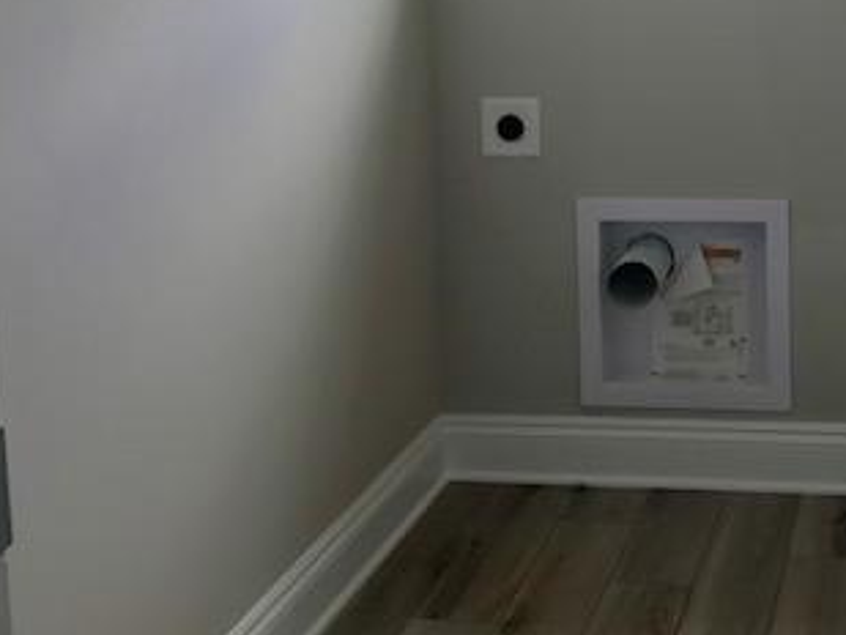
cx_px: 778
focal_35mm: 58
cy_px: 68
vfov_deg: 24.5
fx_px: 1418
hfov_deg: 31.5
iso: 40
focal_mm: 3.99
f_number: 1.8
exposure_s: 1/120
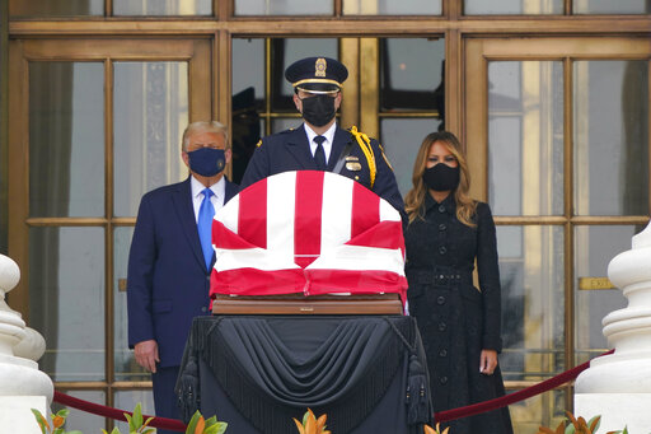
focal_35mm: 1200
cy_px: 217
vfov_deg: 1.1
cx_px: 326
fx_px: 21692
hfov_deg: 1.7
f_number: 14
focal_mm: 1200
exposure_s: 1/160
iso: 1600
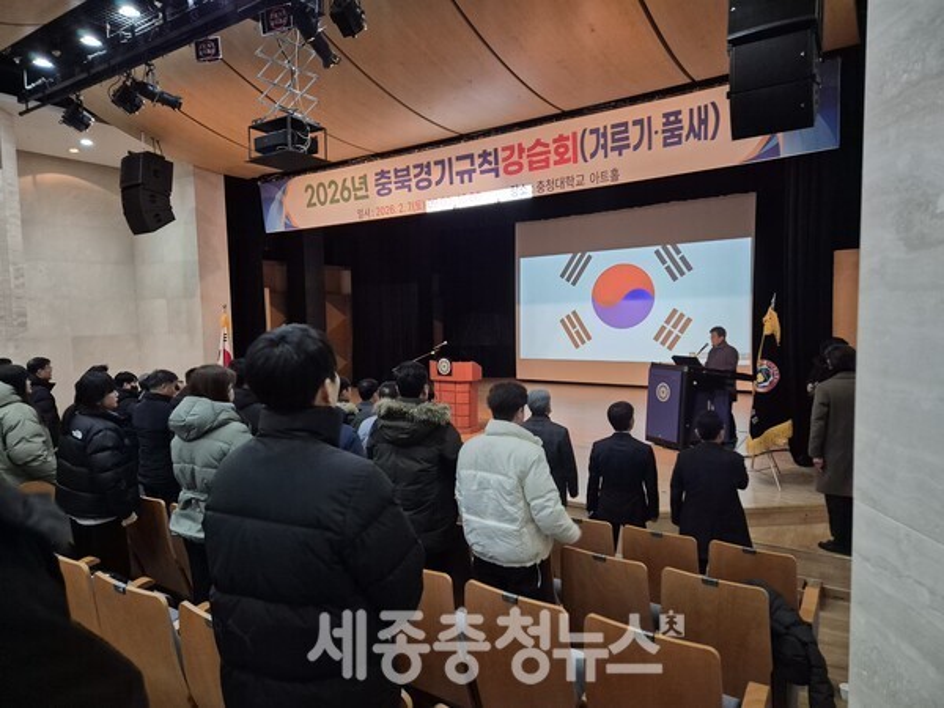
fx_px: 627
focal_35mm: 23
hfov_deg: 73.9
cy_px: 354
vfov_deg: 58.9
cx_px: 472
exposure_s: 1/120
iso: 1000
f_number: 1.8
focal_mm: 5.4
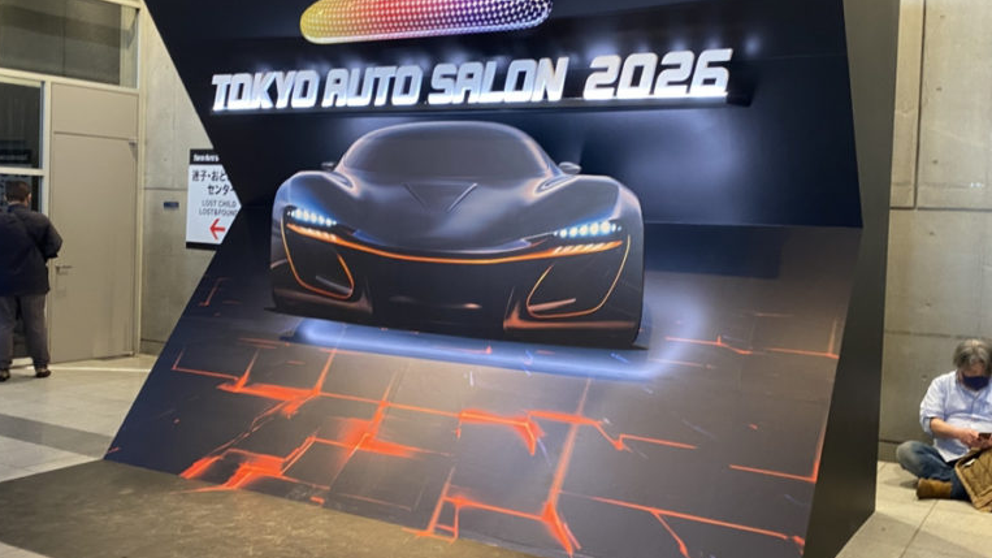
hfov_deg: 52.8
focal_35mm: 38
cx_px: 503
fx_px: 999
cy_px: 265
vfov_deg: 31.2
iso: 250
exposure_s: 1/52
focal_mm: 4.25
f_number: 1.8
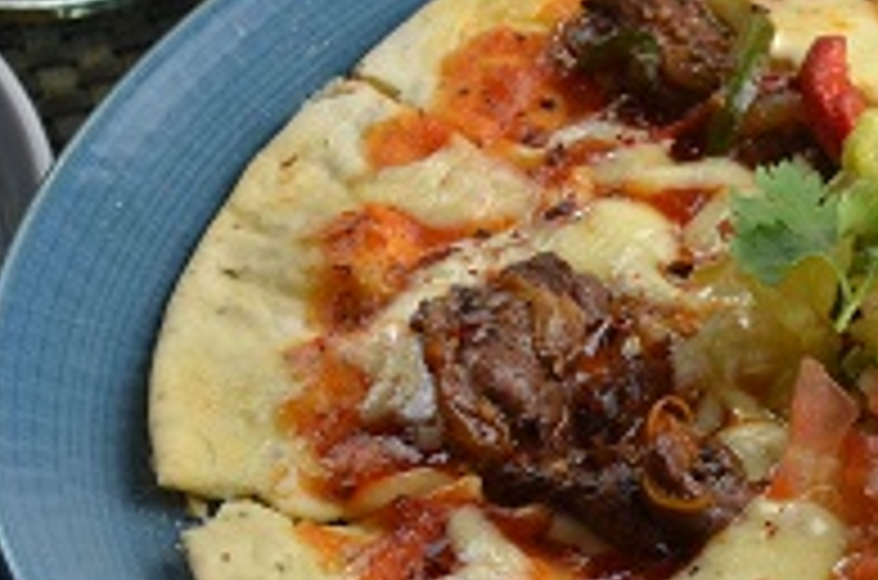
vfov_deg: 3.0
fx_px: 11216
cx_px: 1225
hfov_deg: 4.5
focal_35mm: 461
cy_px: 357
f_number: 10
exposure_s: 1/100
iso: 250
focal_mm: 100
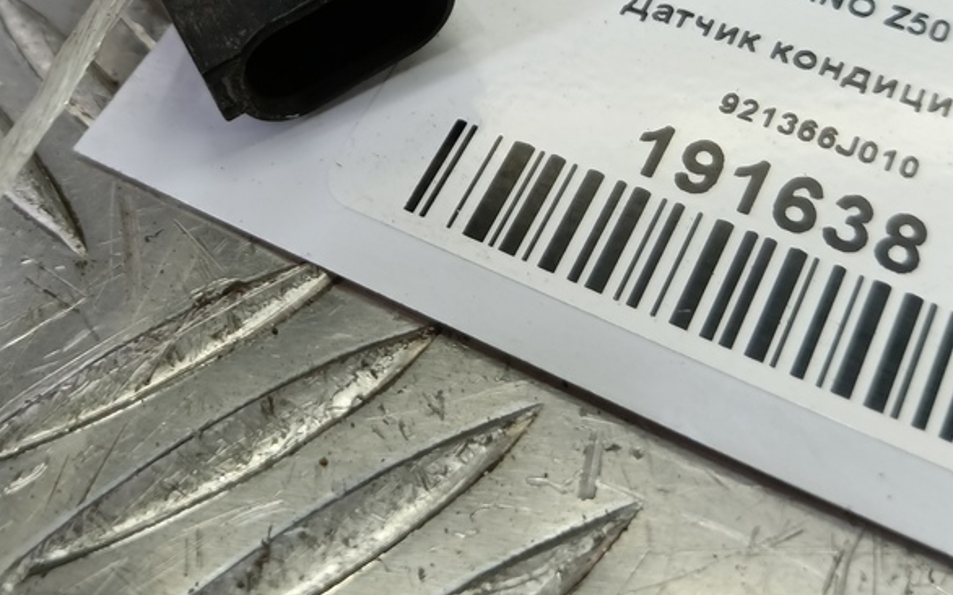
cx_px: 340
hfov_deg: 39.9
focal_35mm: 50
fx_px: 1298
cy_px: -8
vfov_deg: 24.6
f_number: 1.6
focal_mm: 4.11
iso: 93
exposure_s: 1/50
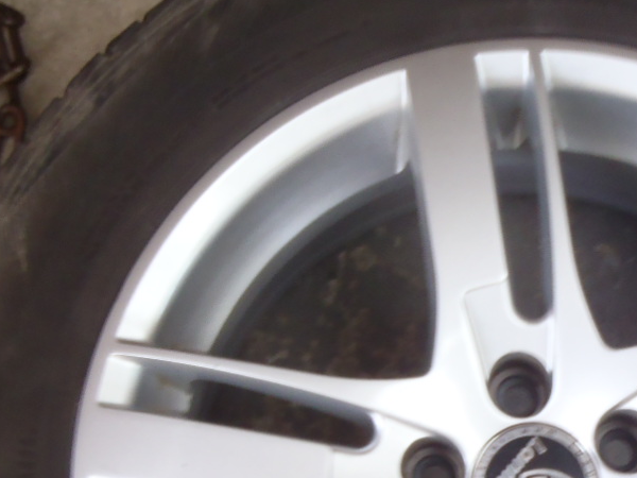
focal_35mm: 81
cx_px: 483
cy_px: 486
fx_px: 1491
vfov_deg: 17.7
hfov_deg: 23.9
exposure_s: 1/10
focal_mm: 6.83
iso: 200
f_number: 4.6
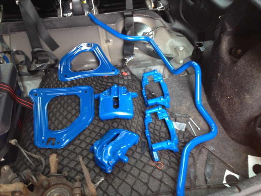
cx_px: 130
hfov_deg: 52.6
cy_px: 98
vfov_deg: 40.7
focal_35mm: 35
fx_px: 264
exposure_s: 1/20
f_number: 2.4
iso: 100
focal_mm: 4.3
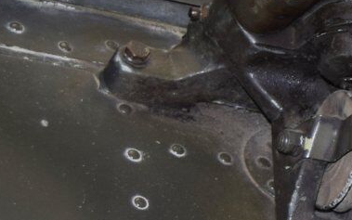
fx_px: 2379
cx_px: 833
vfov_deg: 5.3
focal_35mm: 248
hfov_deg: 7.9
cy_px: 192
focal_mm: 30
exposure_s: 1/125
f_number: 5.6
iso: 100
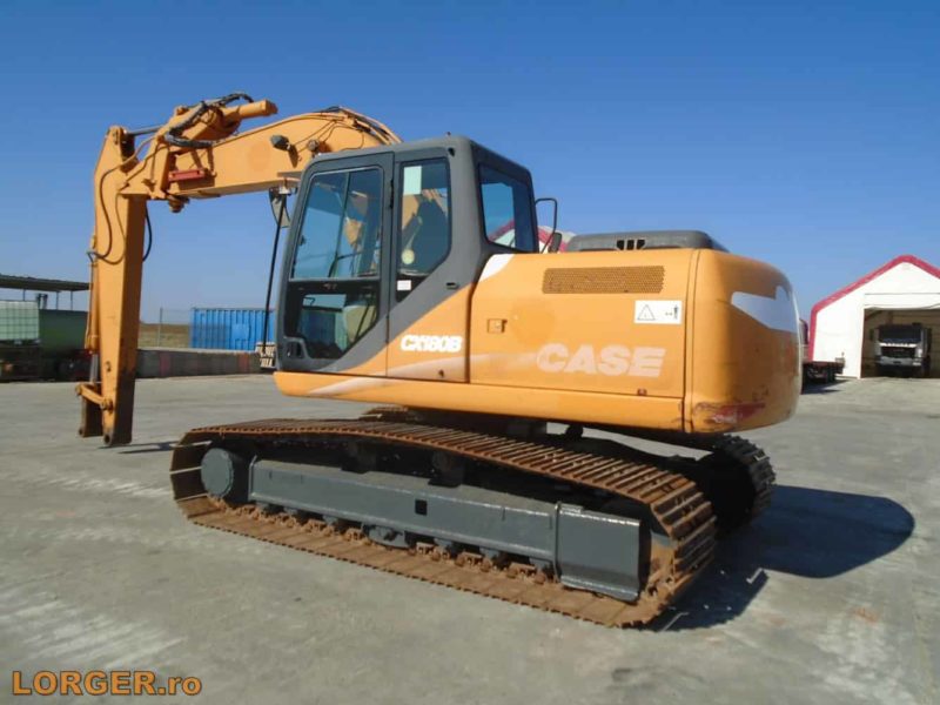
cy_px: 352
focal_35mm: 26
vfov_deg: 53.1
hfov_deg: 67.3
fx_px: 706
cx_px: 470
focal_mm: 4.6
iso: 100
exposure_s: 1/250
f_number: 8
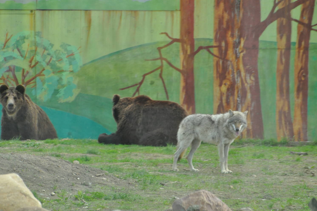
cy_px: 111
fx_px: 3544
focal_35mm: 403
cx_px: 156
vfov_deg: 3.4
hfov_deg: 5.1
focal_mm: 250
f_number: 5.6
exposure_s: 1/1000
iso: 800
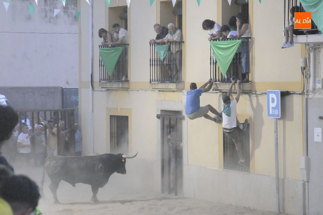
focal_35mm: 142
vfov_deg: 9.6
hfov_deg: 14.4
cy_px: 108
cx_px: 162
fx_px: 1277
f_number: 5.6
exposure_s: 1/50
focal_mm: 95
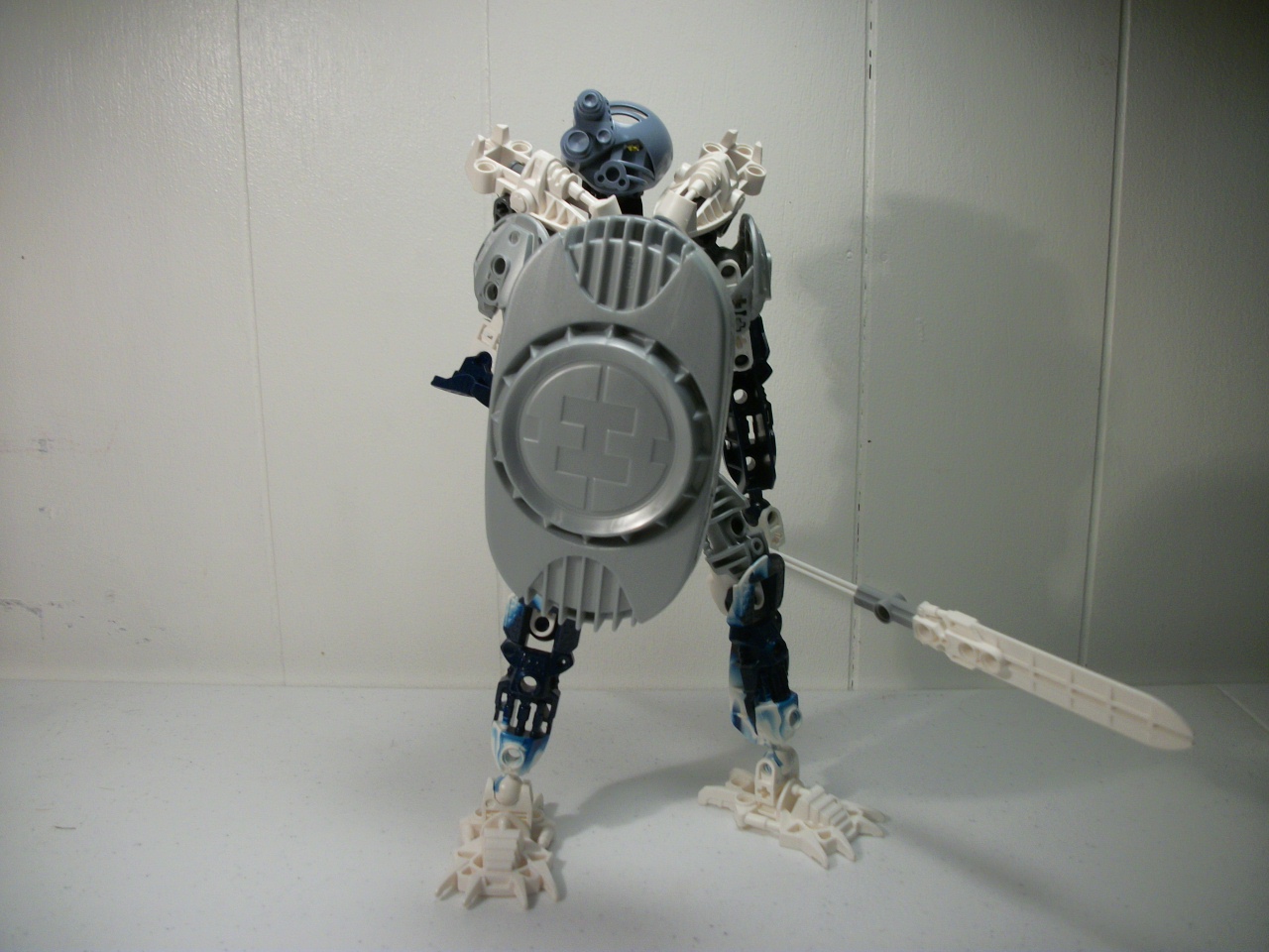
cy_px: 476
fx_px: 1173
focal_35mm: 32
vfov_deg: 44.2
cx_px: 634
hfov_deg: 56.8
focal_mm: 5.7
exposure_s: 1/60
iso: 80
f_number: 2.9
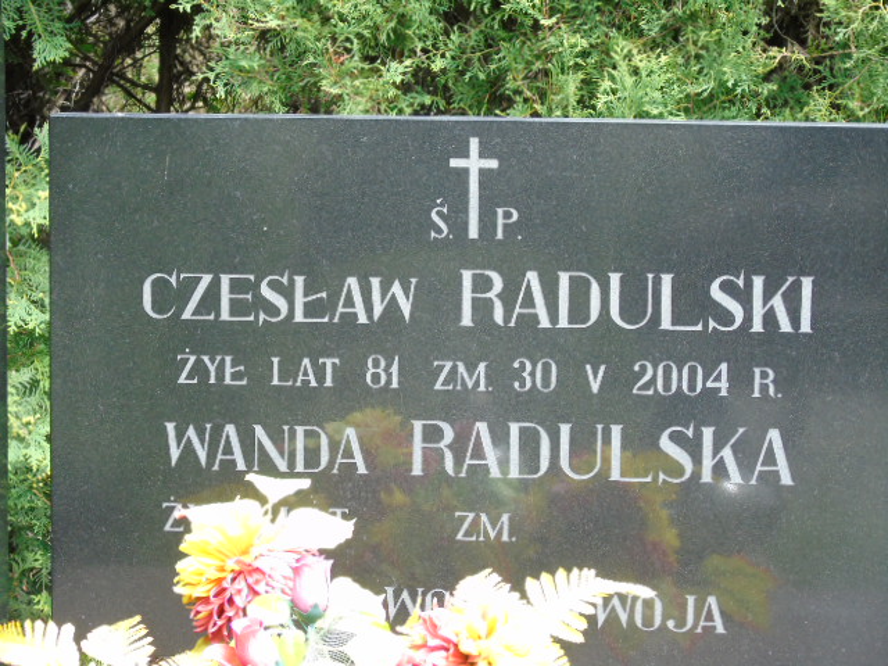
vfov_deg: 10.4
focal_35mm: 142
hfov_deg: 13.9
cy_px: 333
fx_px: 3643
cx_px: 444
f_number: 4.7
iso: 200
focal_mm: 25
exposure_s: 1/125
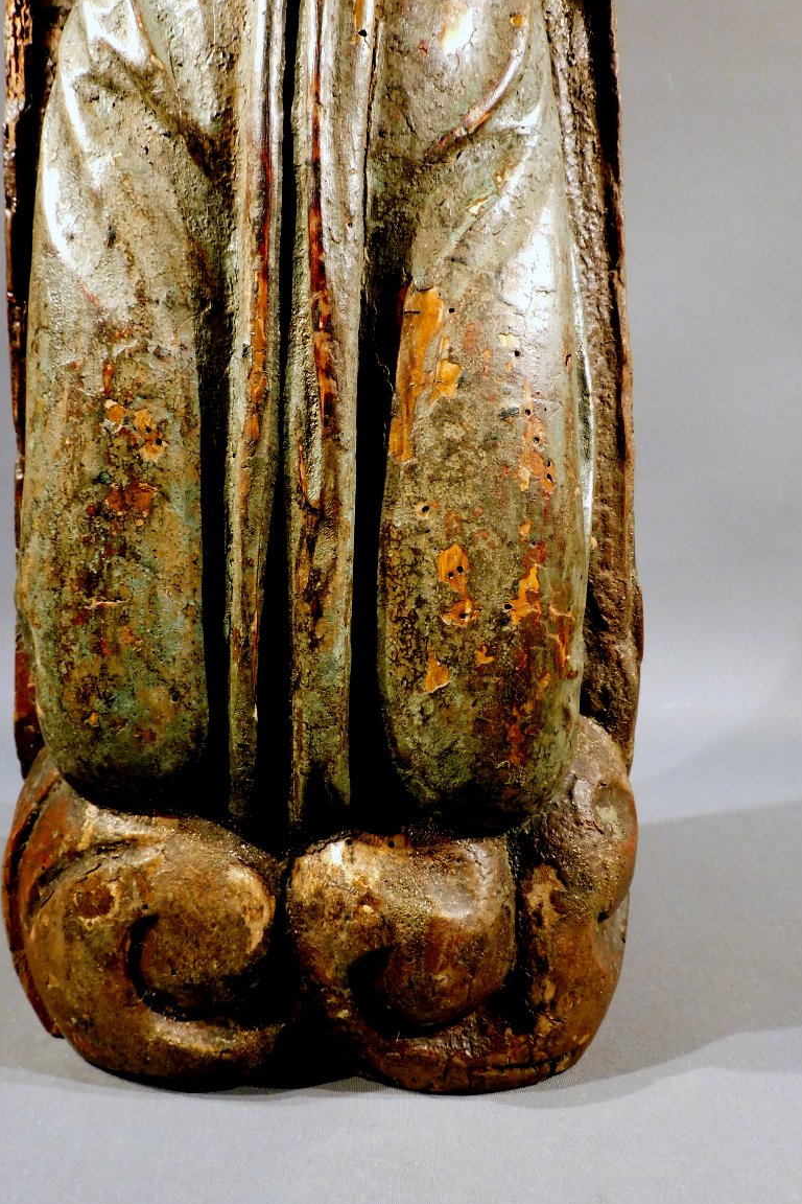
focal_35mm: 26
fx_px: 869
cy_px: 608
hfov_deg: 49.4
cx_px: 352
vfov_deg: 69.4
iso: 400
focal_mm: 4.3
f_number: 3.3
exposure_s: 1/20
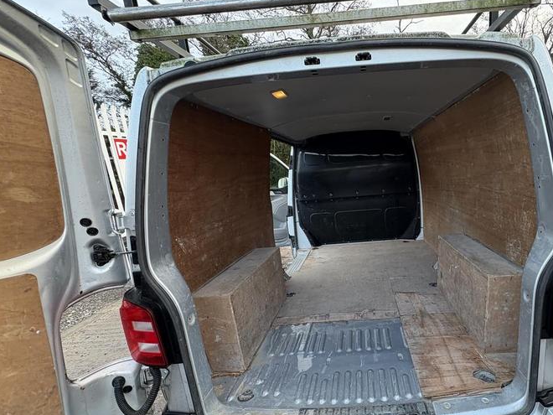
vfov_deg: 68.0
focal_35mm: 19
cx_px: 359
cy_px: 249
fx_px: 304
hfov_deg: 82.3
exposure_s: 1/99
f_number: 2.2
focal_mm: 2.22
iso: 125
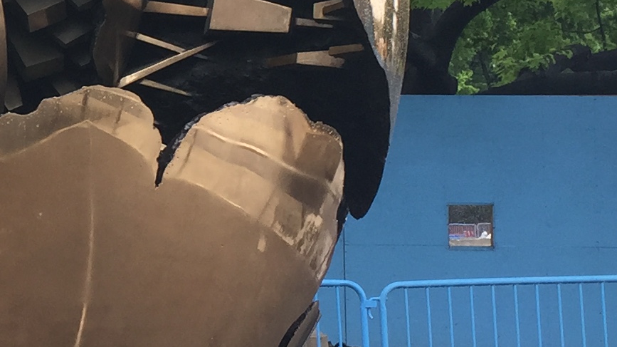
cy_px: 18
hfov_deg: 17.1
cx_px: -148
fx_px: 1946
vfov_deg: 10.1
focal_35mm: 119
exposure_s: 1/143
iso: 32
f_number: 2.2
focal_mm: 4.15
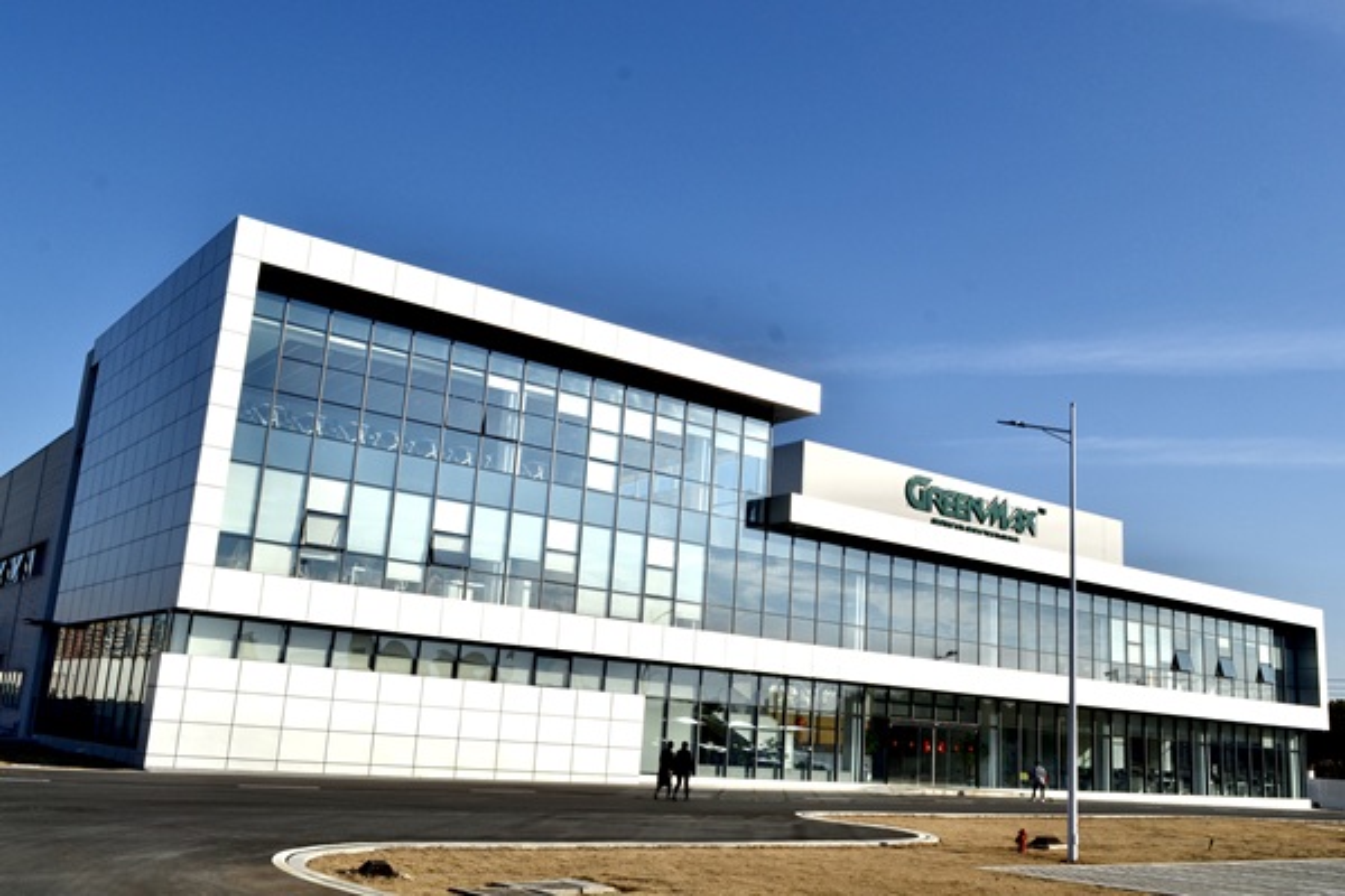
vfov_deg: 40.0
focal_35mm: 33
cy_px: 448
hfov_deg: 57.2
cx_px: 672
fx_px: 1233
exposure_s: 1/500
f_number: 11
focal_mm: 22
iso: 125
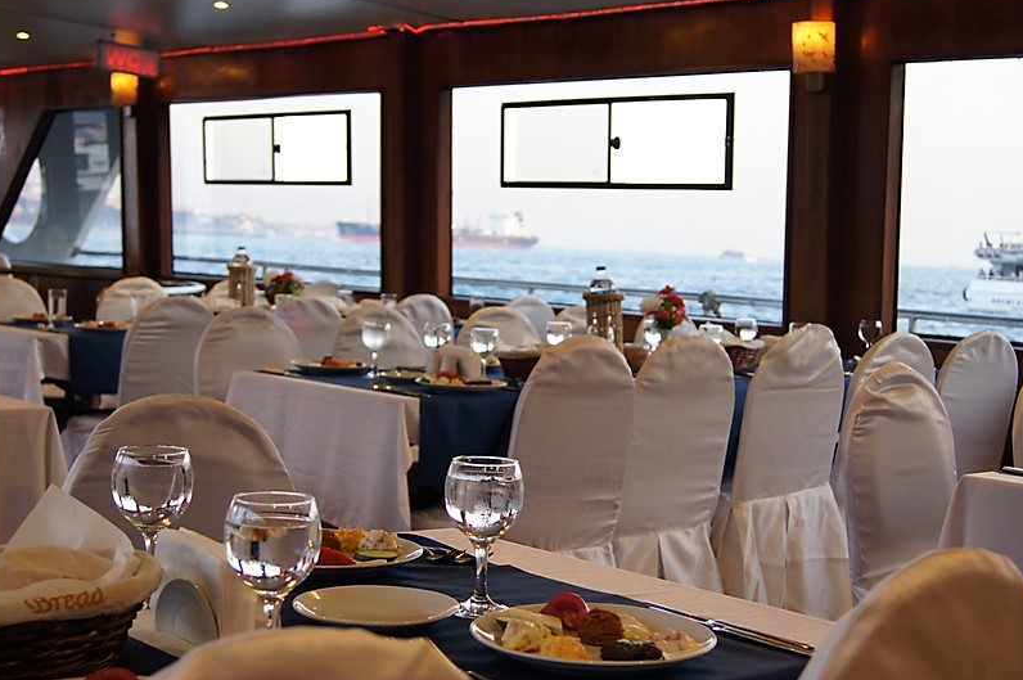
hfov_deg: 36.9
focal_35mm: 54
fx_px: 1533
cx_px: 562
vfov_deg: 25.0
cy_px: 398
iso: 400
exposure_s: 1/50
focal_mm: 28
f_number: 4.5
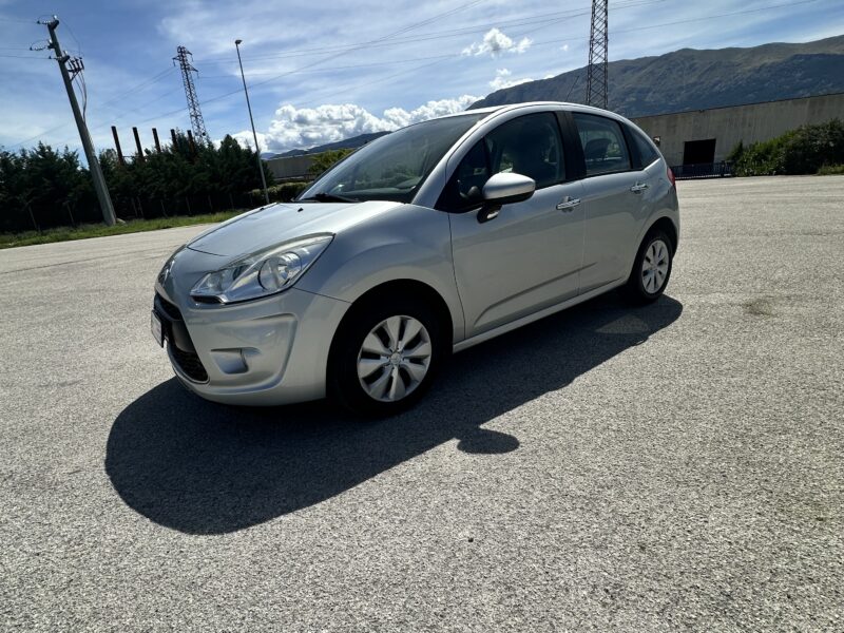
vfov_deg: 85.7
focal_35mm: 14
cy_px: 316
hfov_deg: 102.1
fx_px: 341
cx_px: 422
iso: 50
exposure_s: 1/2681
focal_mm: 2.22
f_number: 2.2
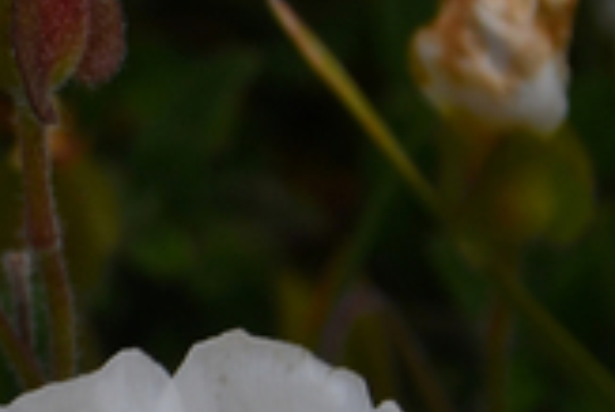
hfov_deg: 2.6
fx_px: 13405
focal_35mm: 784
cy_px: 472
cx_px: -532
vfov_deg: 1.8
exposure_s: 1/250
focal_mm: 75
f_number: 8
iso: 100
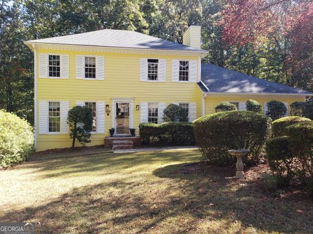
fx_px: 235
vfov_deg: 53.1
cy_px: 117
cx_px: 156
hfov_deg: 67.3
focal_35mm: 26
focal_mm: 4.3
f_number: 2.4
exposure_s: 1/146
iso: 50
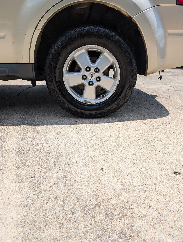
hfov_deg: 56.9
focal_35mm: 24
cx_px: 92
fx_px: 169
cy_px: 121
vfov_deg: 71.5
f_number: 1.68
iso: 33
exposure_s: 1/1302
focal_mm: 6.9
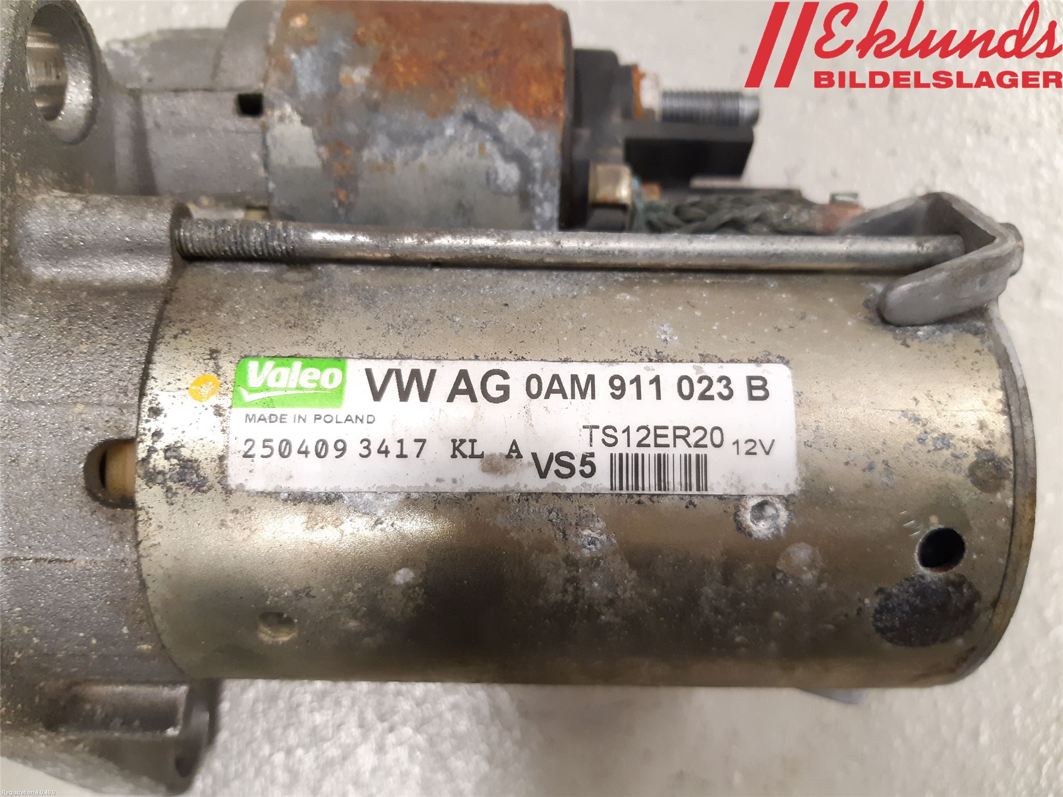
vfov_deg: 53.1
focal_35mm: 26
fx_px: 798
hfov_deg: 67.3
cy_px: 398
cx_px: 532
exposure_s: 1/33
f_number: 1.7
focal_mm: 3.93
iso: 200
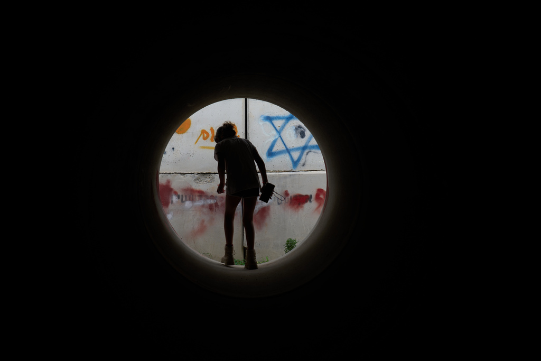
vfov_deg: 19.5
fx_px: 1052
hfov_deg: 28.8
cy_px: 180
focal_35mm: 70
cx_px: 270
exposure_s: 1/320
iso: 50
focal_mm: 70
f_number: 2.8
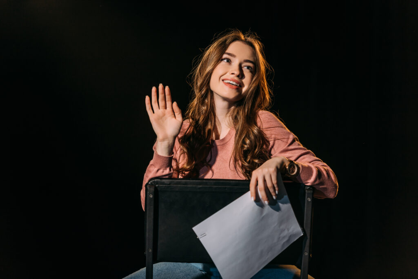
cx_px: 209
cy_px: 140
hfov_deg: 17.6
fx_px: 1347
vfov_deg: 11.8
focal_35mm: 116
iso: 125
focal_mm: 116
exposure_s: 1/200
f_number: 3.5
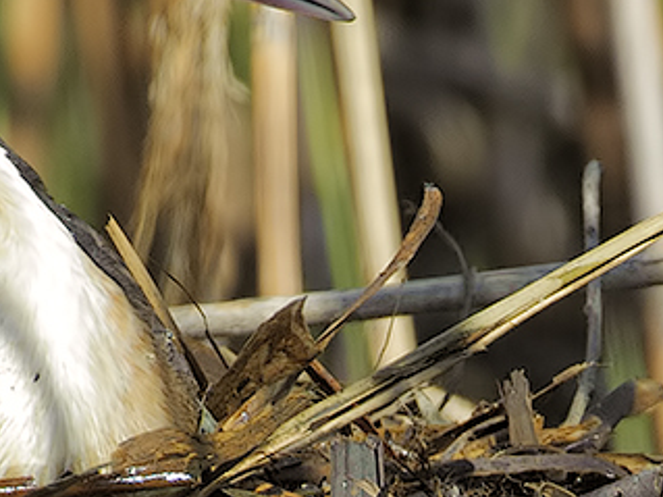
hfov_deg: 0.5
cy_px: 706
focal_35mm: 4004
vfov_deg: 0.4
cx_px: 349
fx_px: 76660
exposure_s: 1/1600
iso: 1000
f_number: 8
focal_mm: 700
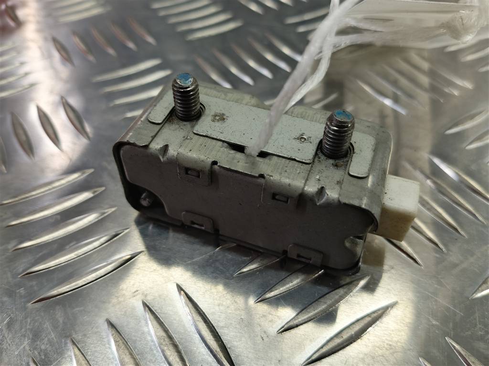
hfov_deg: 65.3
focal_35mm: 27
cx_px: 244
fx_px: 381
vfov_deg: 51.4
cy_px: 183
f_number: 1.6
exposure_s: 1/33.3
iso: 98
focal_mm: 4.11
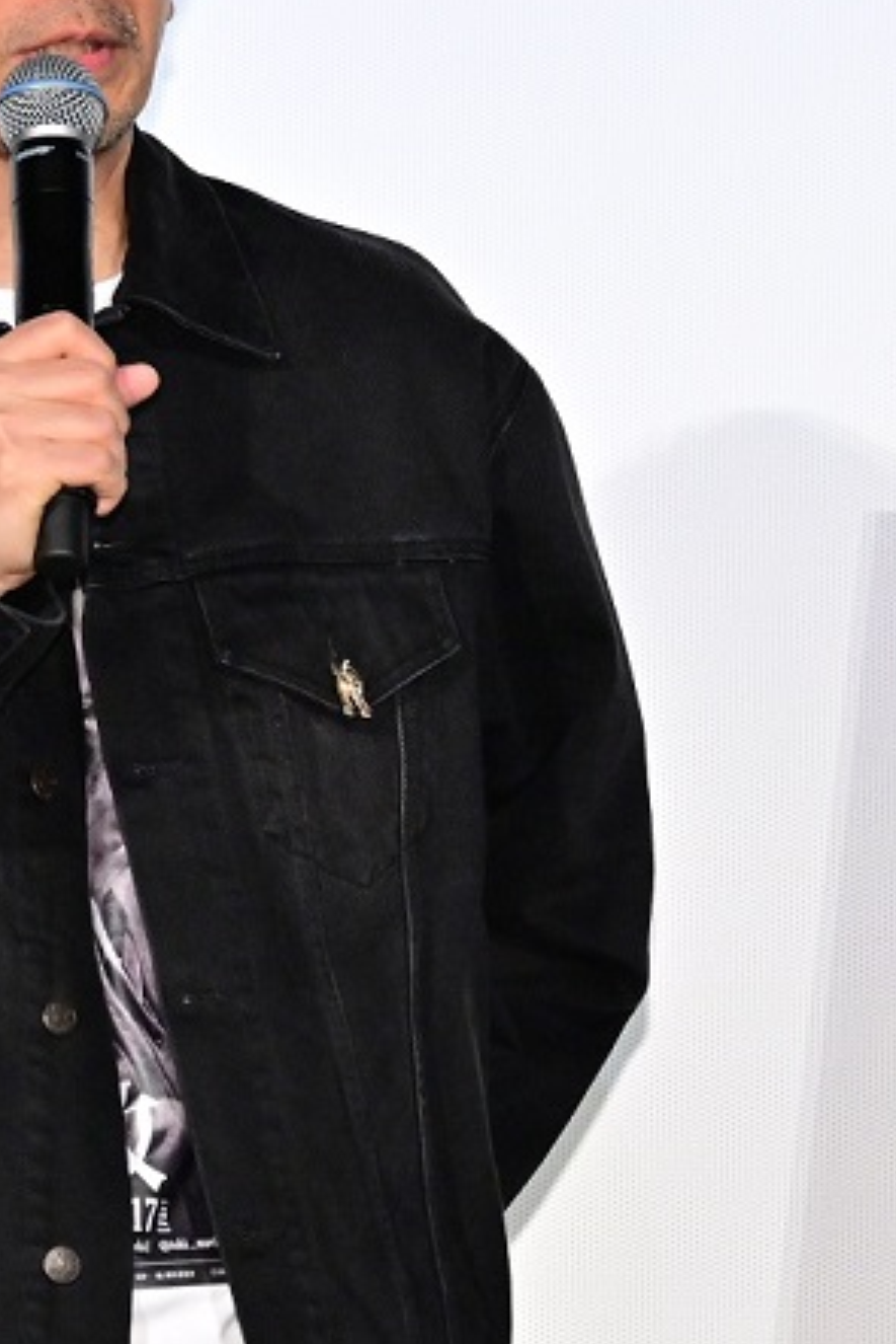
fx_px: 11675
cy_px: 474
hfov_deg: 4.4
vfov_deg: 6.6
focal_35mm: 313
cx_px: 8
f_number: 6.3
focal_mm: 98
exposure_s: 1/200
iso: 3200
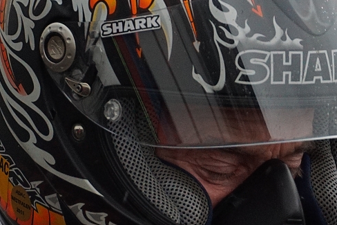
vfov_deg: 1.7
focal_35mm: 826
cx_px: 124
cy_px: 108
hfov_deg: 2.5
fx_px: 7729
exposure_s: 1/640
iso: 800
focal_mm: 210
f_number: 6.3
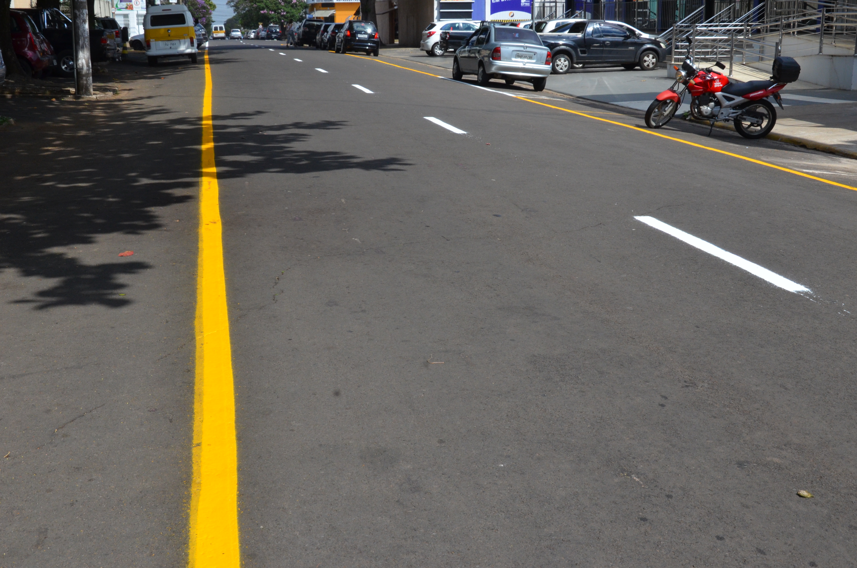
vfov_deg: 29.7
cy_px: 284
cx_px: 428
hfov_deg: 43.7
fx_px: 1069
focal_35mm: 45
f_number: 13
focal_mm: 30
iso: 800
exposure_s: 1/640
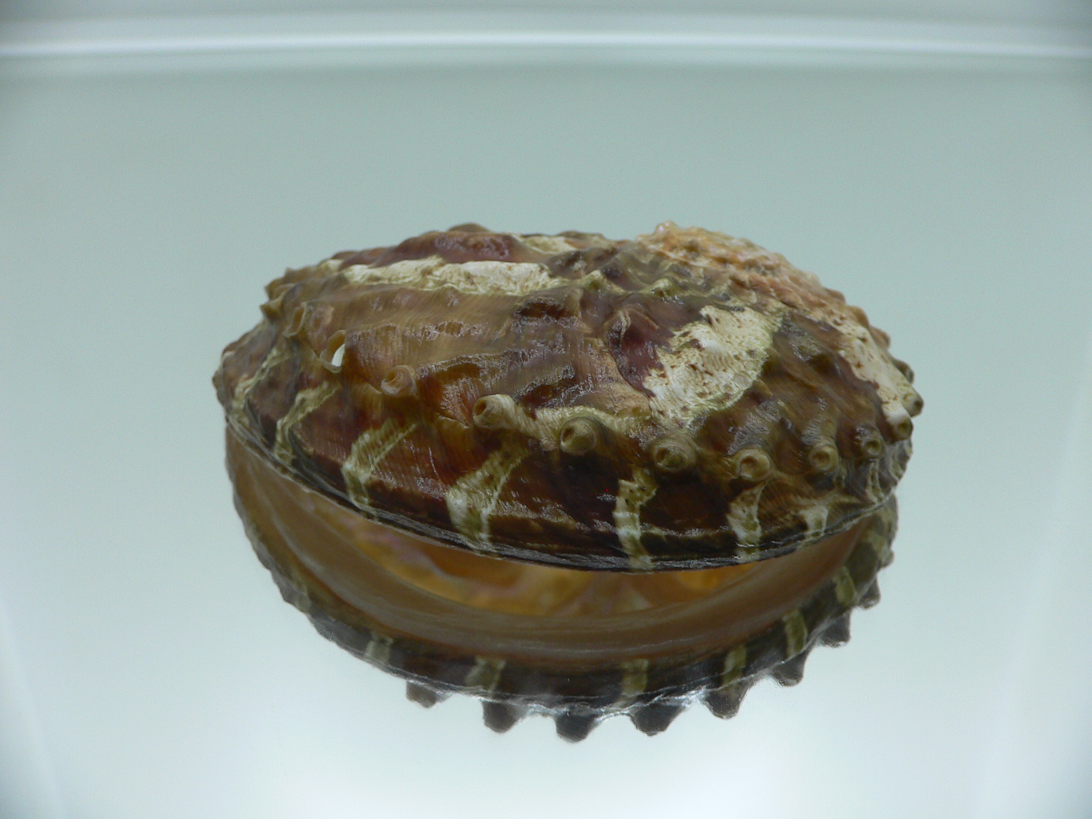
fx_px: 1104
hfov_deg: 52.6
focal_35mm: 35
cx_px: 546
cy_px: 410
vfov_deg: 40.7
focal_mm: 4.6
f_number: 2.8
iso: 80
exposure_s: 1/60
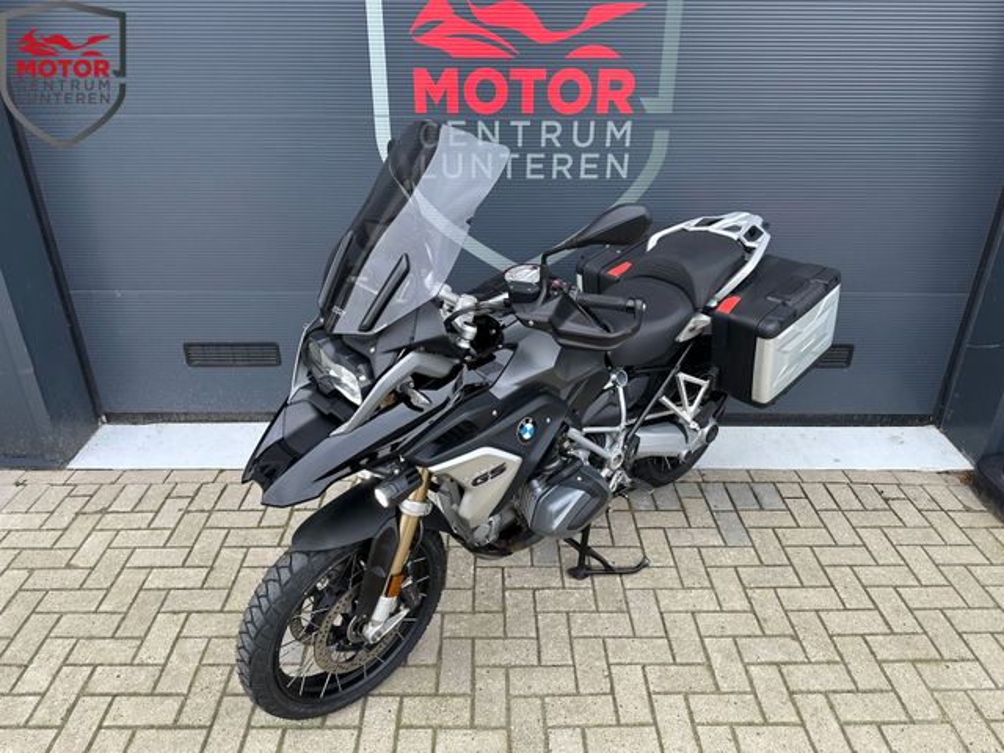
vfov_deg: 56.8
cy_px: 376
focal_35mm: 24
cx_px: 502
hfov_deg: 71.6
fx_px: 696
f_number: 1.78
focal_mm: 6.86
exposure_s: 1/100
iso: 80
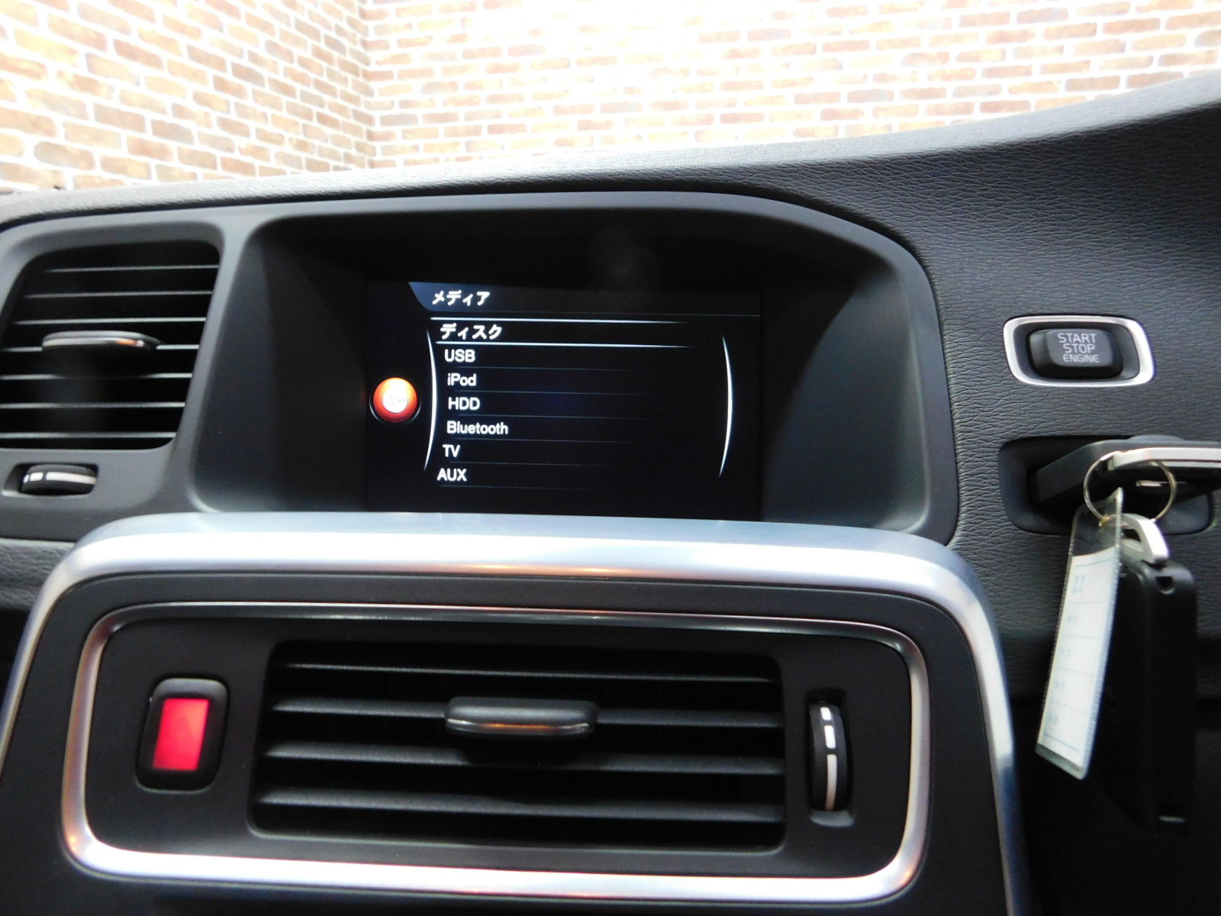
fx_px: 811
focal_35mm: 23
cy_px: 458
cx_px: 610
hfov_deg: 73.9
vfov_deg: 58.9
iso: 400
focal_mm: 4
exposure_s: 1/13
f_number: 3
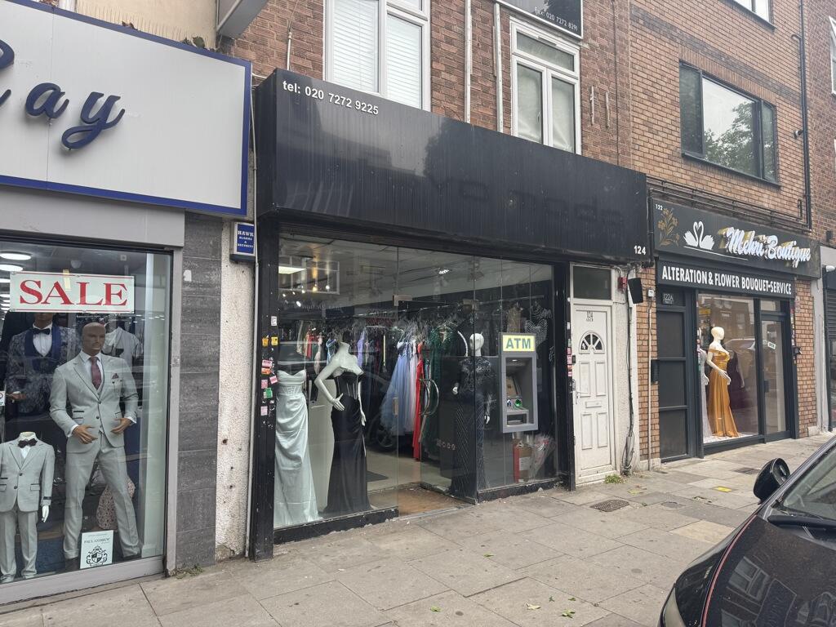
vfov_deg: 56.8
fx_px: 580
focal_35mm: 24
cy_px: 314
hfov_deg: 71.6
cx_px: 418
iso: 64
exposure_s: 1/220
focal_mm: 6.76
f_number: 1.78
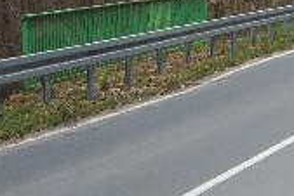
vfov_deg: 10.1
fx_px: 1112
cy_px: 91
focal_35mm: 136
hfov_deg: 14.3
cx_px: 415
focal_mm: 7.9
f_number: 2.8
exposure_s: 1/80
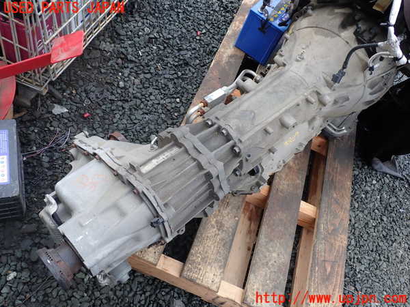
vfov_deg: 46.8
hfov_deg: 60.0
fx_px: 355
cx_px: 205
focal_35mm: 30
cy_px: 154
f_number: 3.2
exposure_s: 1/100
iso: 100
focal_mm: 5.4
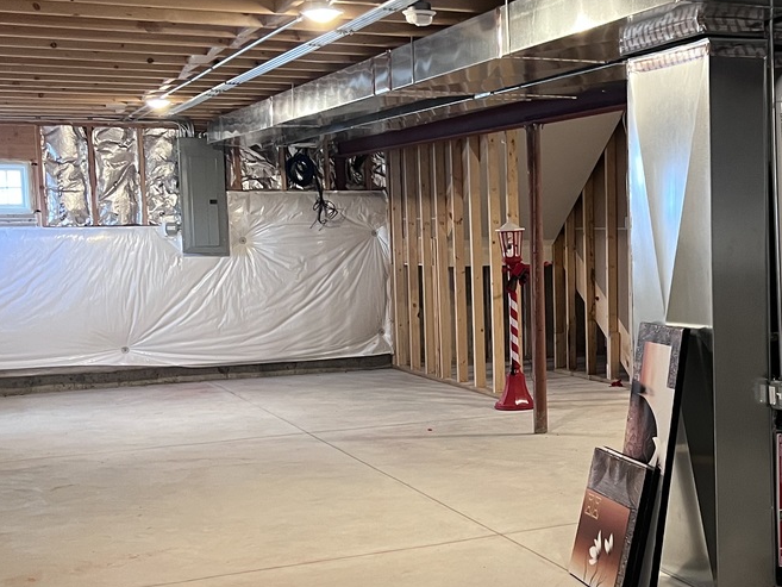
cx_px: 621
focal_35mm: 57
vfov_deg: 25.6
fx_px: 1288
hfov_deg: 32.9
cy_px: 339
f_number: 1.5
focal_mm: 5.7
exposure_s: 1/60
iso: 400
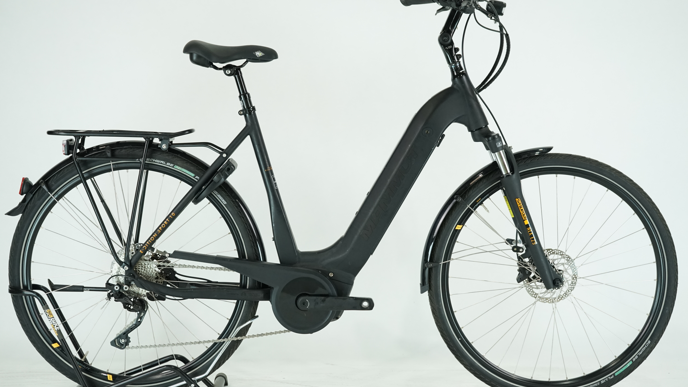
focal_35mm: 64
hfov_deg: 32.8
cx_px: 344
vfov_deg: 18.8
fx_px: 1168
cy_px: 188
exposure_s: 1/200
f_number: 5.6
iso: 1600
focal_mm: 61
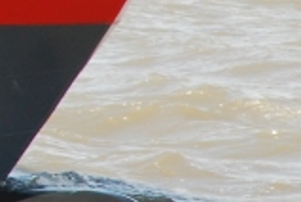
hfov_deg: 1.6
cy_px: -216
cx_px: -664
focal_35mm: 1302
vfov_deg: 1.1
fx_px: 10919
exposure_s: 1/160
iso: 200
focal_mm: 135
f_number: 9
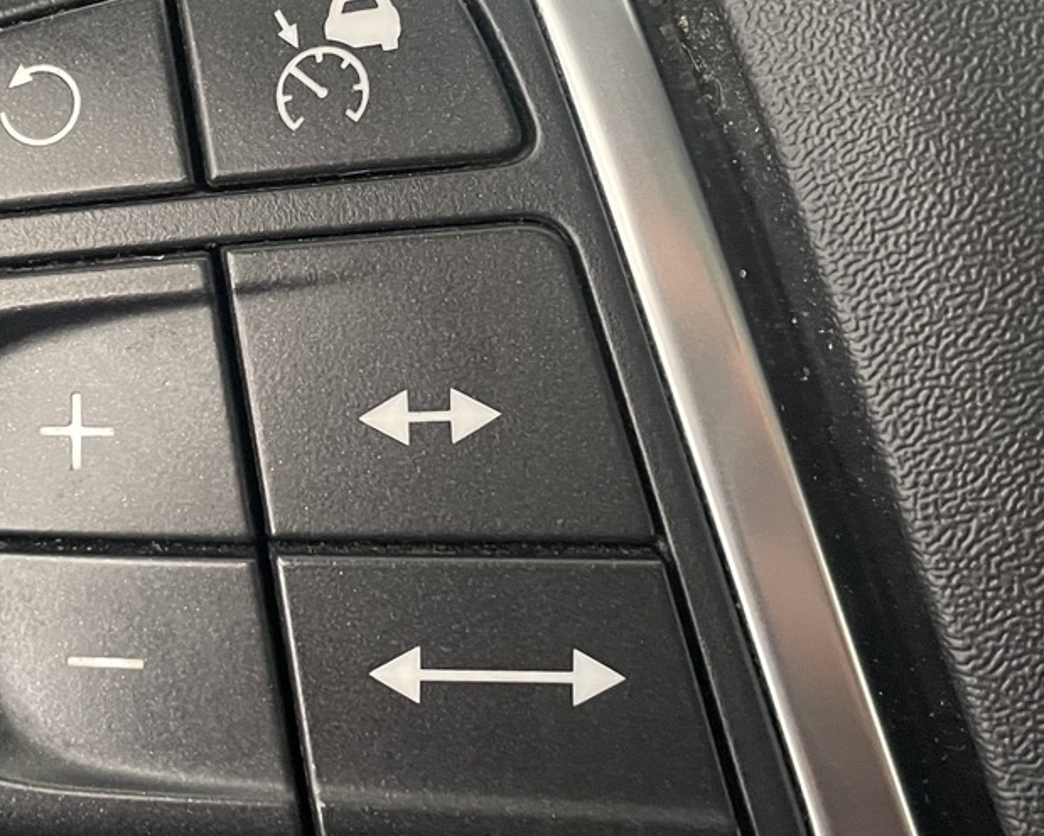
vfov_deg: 25.6
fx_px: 1824
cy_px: 236
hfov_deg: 31.2
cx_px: 219
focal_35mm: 59
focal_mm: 4.2
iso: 500
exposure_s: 1/25
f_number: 1.6
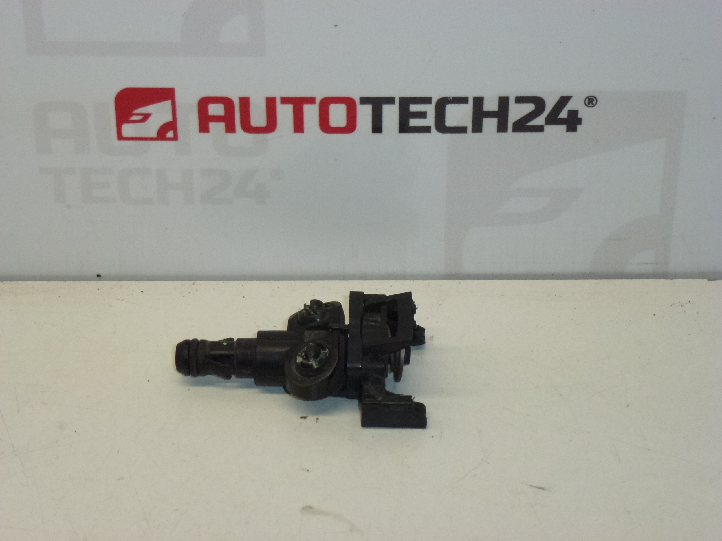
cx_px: 361
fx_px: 1856
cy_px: 270
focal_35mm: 89
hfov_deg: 22.0
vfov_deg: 16.6
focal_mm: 16
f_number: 4.9
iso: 400
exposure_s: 1/200
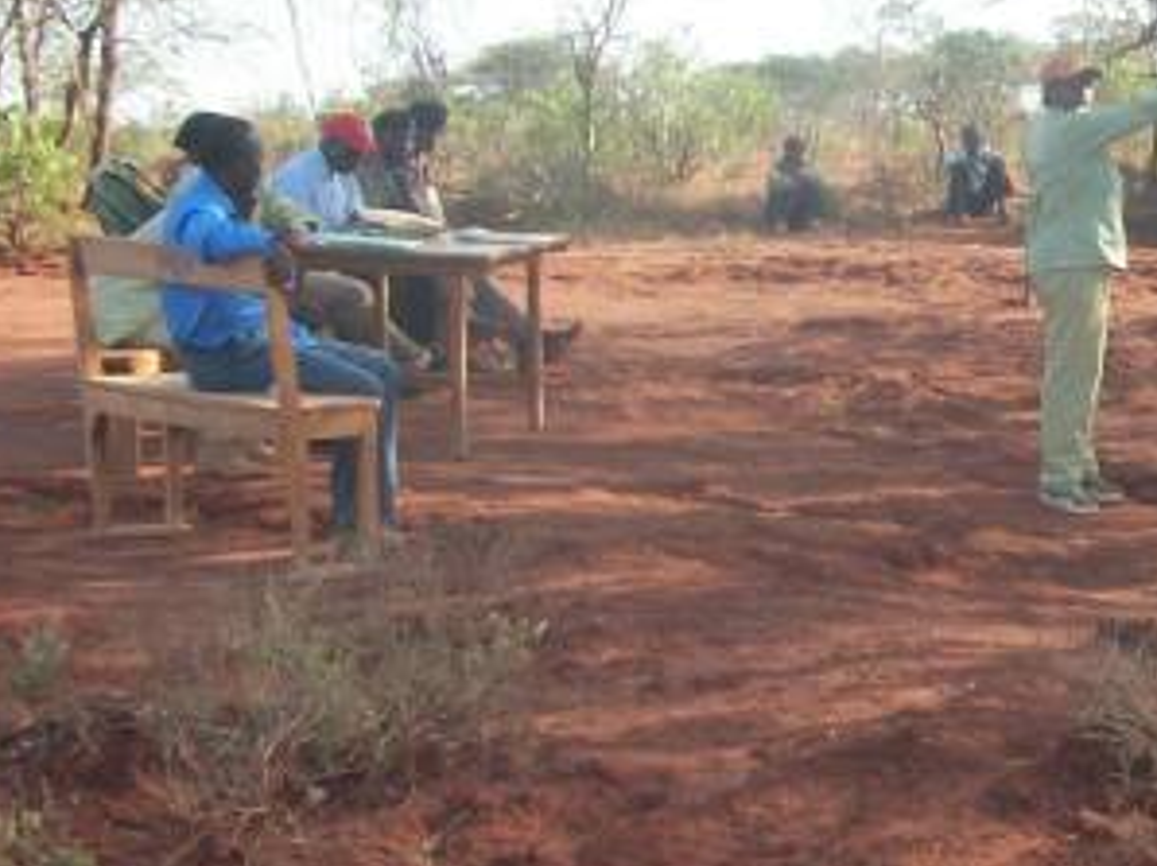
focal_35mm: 110
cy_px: 524
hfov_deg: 16.9
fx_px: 3674
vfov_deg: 13.4
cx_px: 1503
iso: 80
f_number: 8.8
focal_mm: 5.7
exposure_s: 1/60
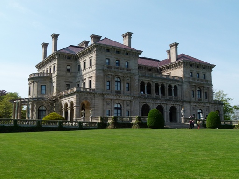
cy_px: 90
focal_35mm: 41
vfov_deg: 35.1
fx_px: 283
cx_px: 120
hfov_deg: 45.8
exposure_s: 1/800
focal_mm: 7.4
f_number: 4
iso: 100
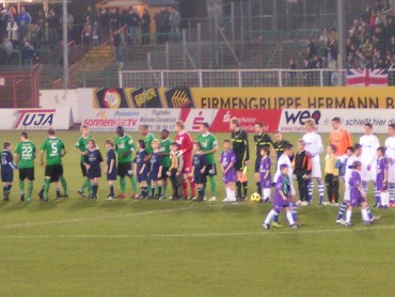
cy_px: 89
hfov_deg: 7.7
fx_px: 2935
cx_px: 220
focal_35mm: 257
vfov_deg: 5.8
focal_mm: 18.2
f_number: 3.5
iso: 200
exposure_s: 1/25
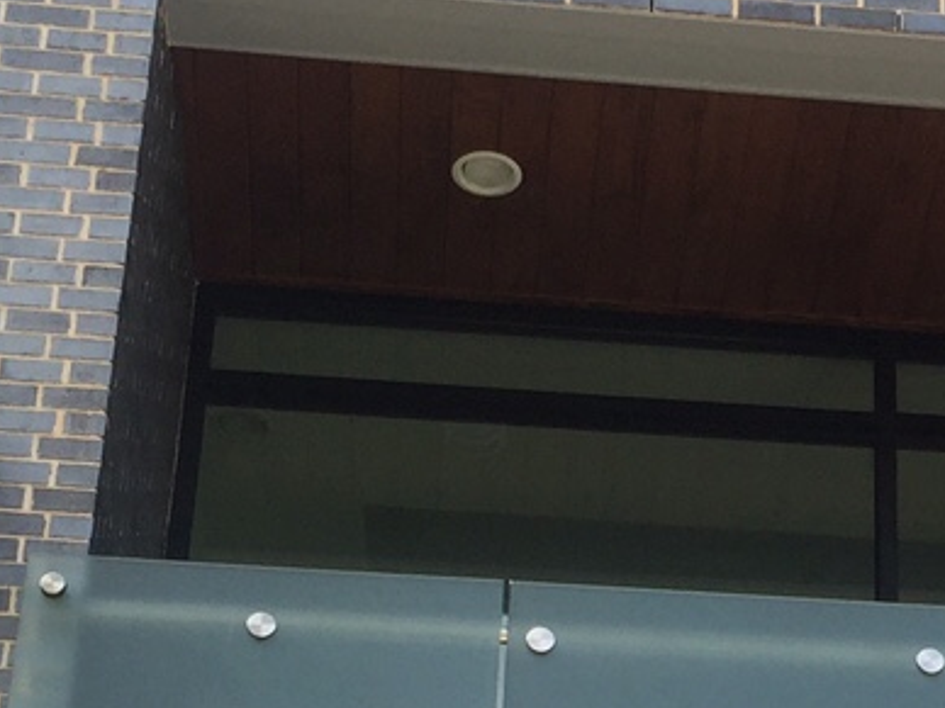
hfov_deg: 15.9
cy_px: 744
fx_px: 3331
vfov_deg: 12.0
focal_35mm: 122
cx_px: 923
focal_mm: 4.15
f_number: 2.2
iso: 32
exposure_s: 1/608
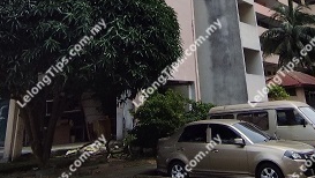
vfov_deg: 24.7
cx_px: 134
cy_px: -70
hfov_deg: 50.3
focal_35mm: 40
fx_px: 334
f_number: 2.2
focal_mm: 1.65
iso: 50
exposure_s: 1/3826
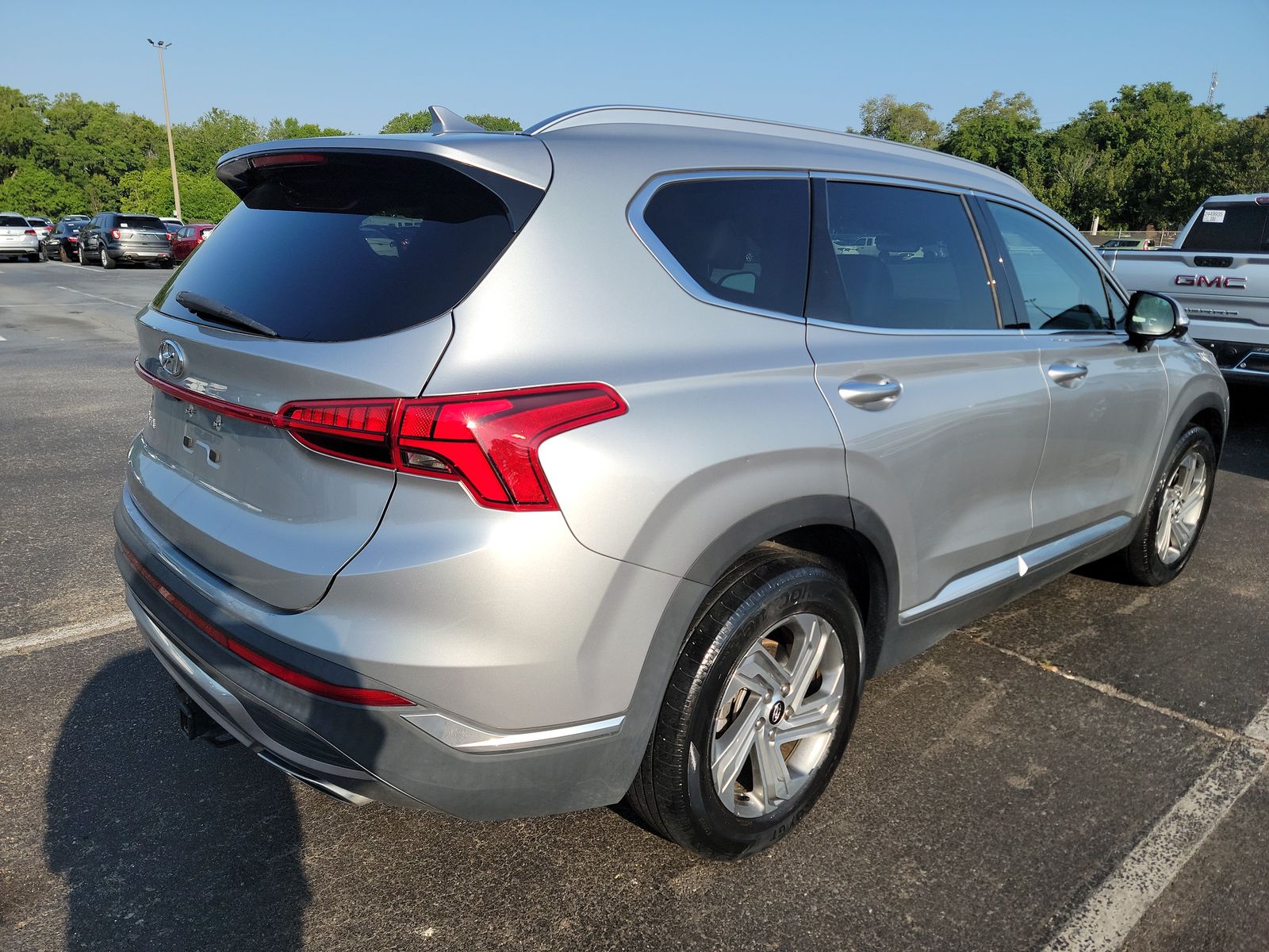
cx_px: 634
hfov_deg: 71.6
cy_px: 476
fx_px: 880
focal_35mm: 24
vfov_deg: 56.8
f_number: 1.8
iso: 50
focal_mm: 6.7
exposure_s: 1/680
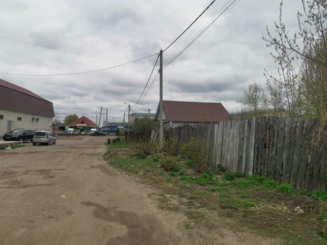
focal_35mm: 26
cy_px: 122
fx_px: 246
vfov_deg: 53.1
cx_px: 164
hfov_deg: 67.3
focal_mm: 4.66
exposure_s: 1/1656
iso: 50
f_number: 1.4
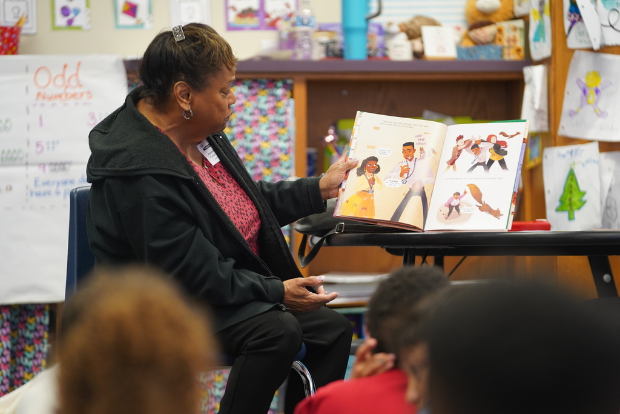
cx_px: 310
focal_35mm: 136
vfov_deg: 10.1
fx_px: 2342
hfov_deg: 15.1
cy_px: 207
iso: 1600
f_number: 2.8
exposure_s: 1/160
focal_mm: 136
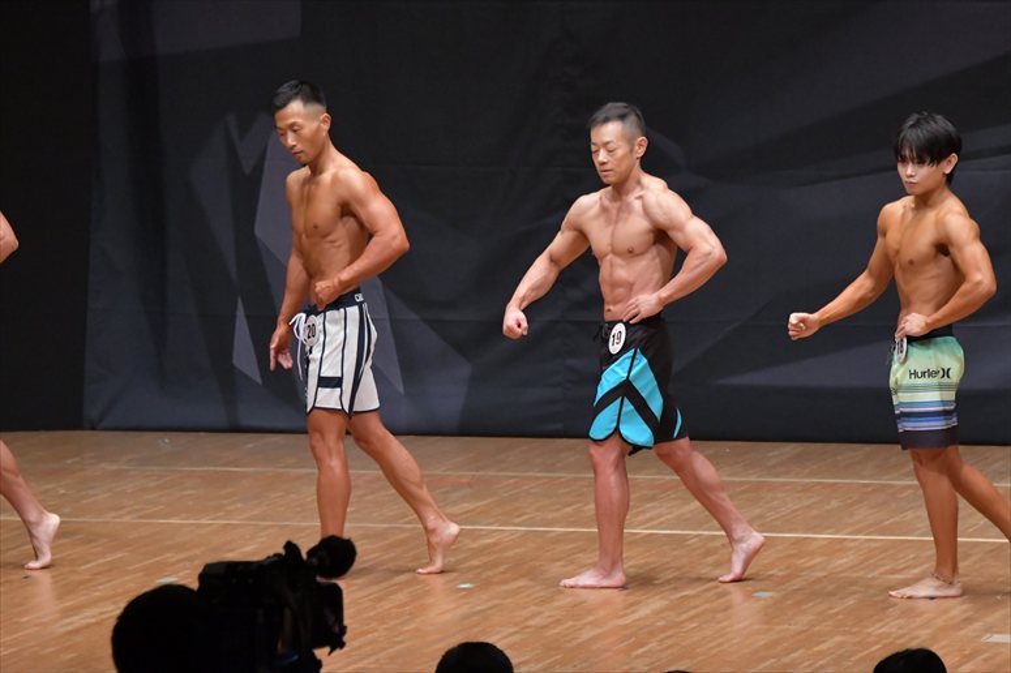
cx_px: 506
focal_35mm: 270
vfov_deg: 5.1
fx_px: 7579
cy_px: 336
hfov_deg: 7.6
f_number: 5.6
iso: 6400
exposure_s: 1/400
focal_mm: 180
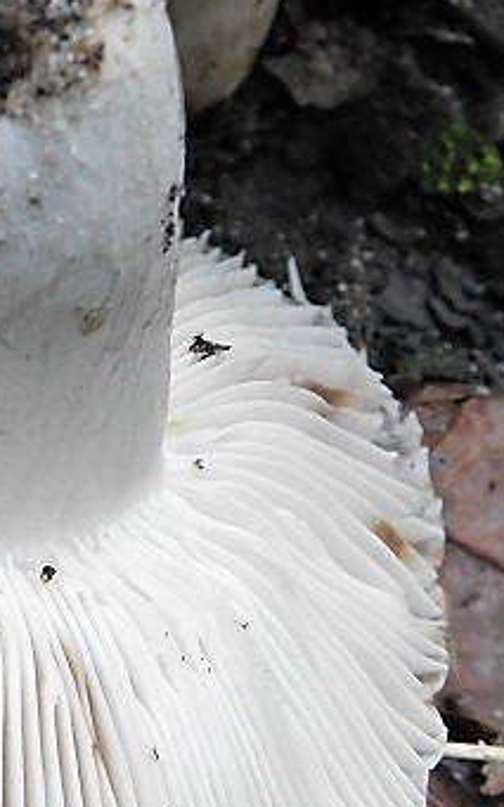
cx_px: 26
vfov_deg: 18.6
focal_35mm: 112
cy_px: 528
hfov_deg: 11.6
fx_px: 2462
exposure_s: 1/13
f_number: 3.7
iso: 400
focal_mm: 8
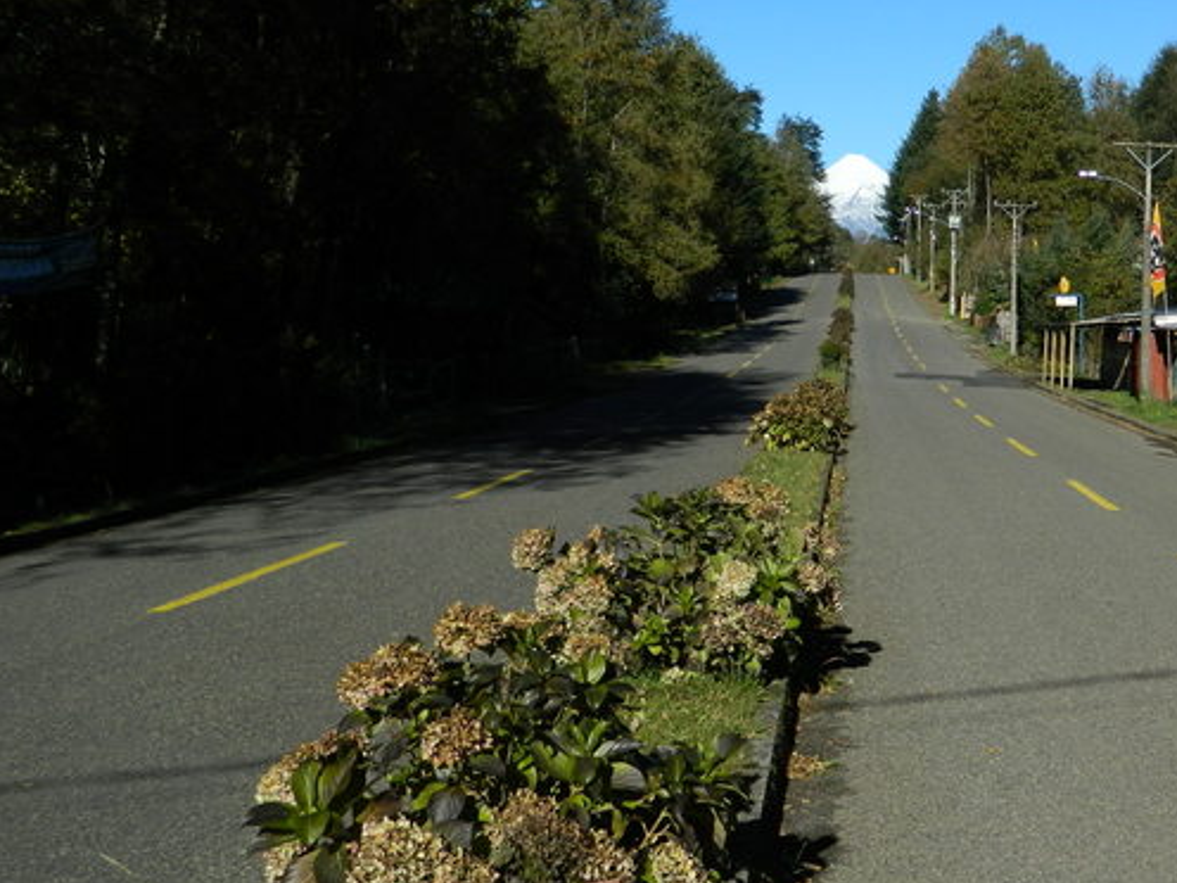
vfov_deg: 29.1
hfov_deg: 37.5
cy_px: 406
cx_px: 850
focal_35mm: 50
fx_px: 1700
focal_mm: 5.6
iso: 80
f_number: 9.1
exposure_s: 1/160
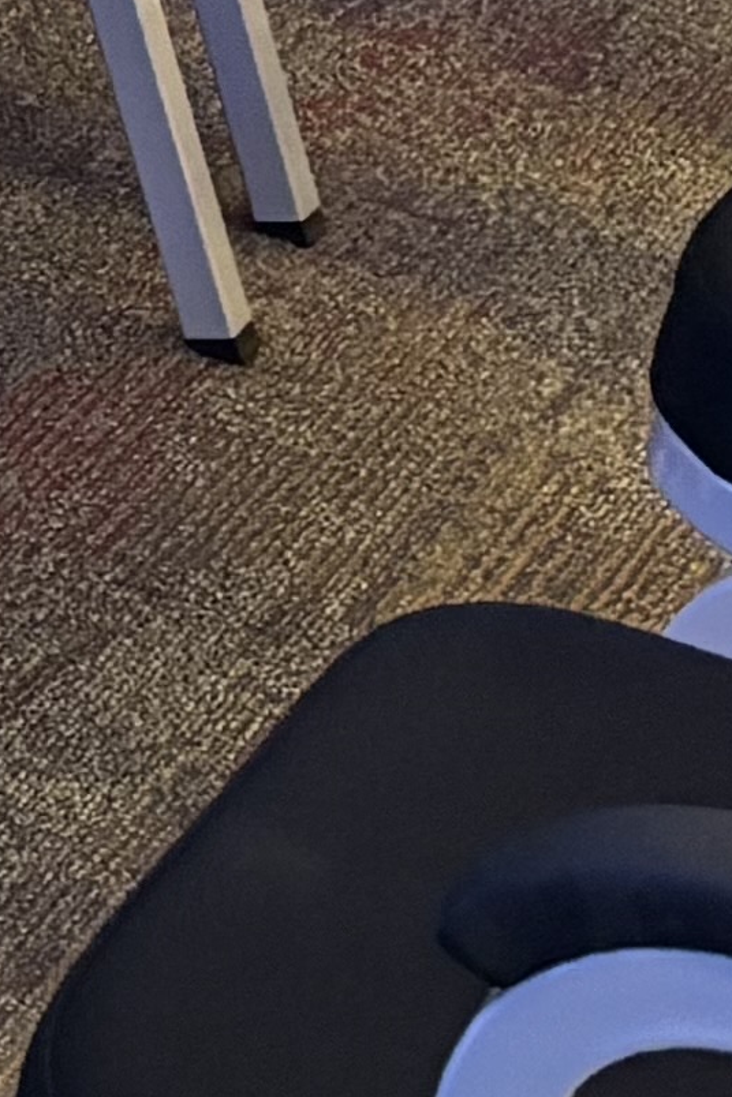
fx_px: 5856
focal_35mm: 192
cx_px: -2301
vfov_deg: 9.7
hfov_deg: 5.9
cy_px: -1392
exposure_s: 1/33
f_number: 1.6
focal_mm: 5.96
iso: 640
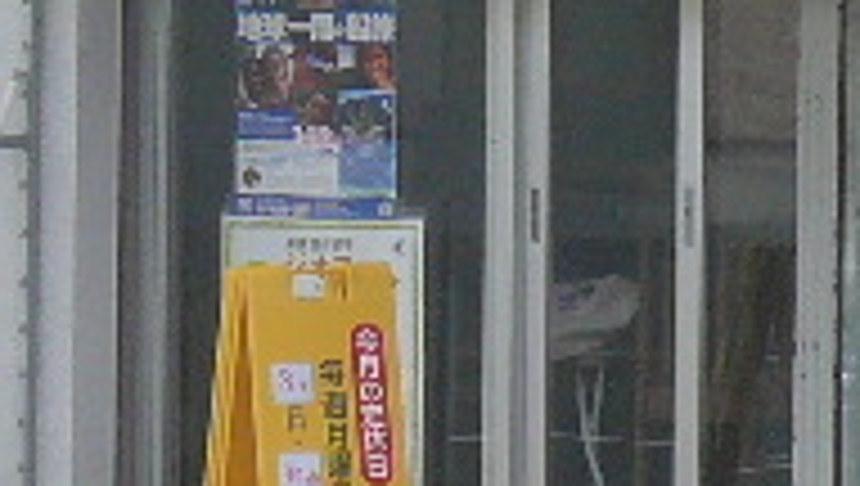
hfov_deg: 6.8
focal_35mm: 317
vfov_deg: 3.8
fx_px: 7238
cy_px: -266
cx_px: 657
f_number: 4
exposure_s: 1/125
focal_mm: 9.6
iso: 100
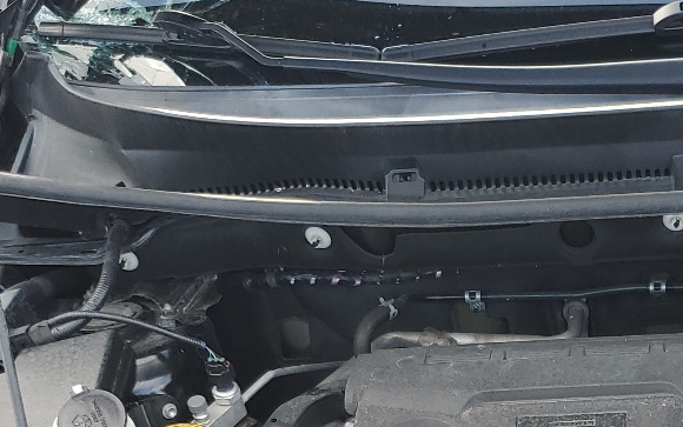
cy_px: 611
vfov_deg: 16.0
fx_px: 1415
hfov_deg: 25.9
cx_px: 663
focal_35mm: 76
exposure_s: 1/270
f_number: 1.5
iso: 50
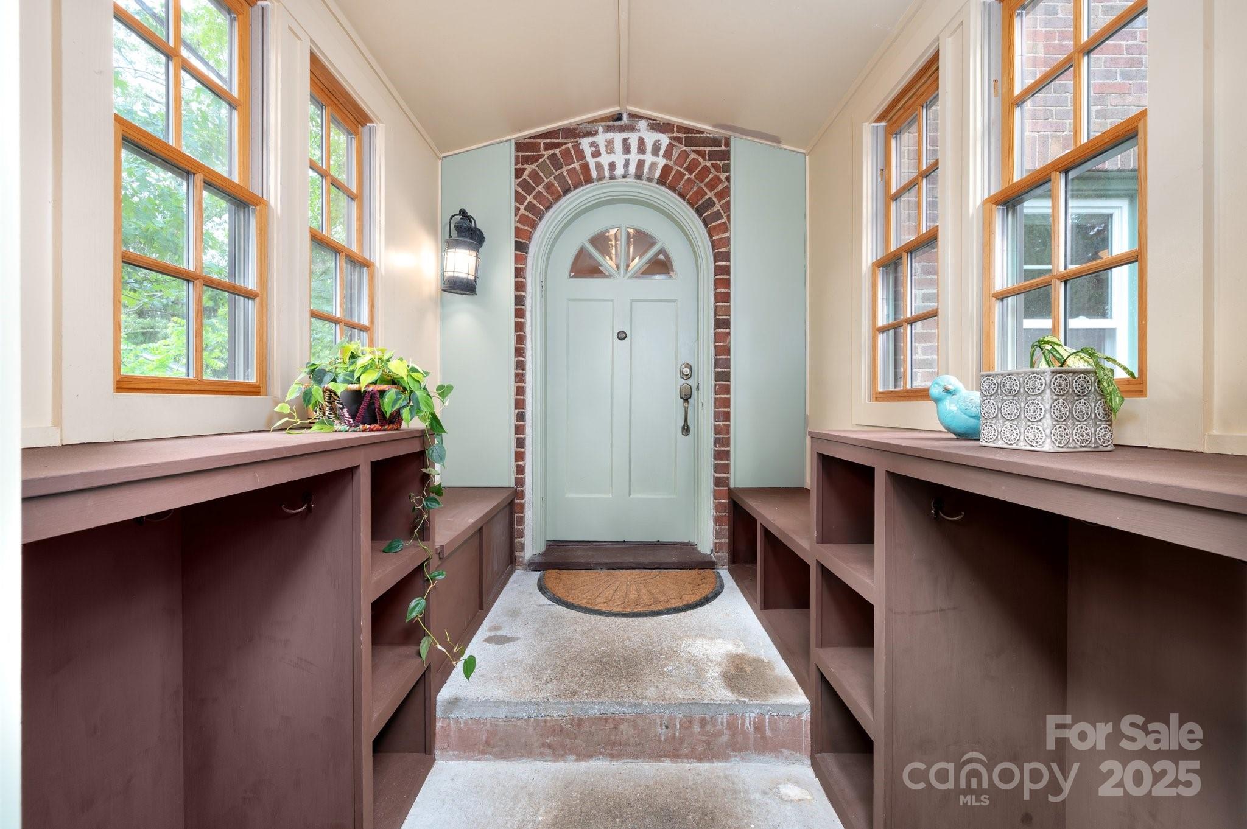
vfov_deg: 81.1
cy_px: 414
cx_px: 624
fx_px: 485
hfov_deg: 104.3
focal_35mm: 14
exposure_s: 1/80
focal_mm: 14
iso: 250
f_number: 8
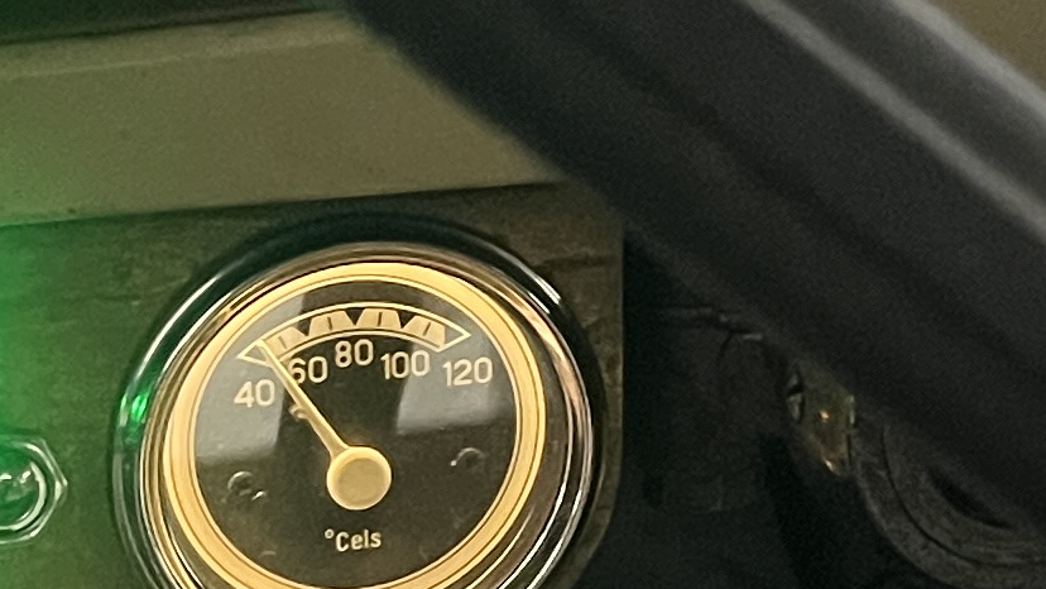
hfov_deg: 15.0
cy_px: -21
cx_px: 1296
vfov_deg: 8.7
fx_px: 3828
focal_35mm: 138
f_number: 1.6
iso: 640
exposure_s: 1/25
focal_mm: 5.1
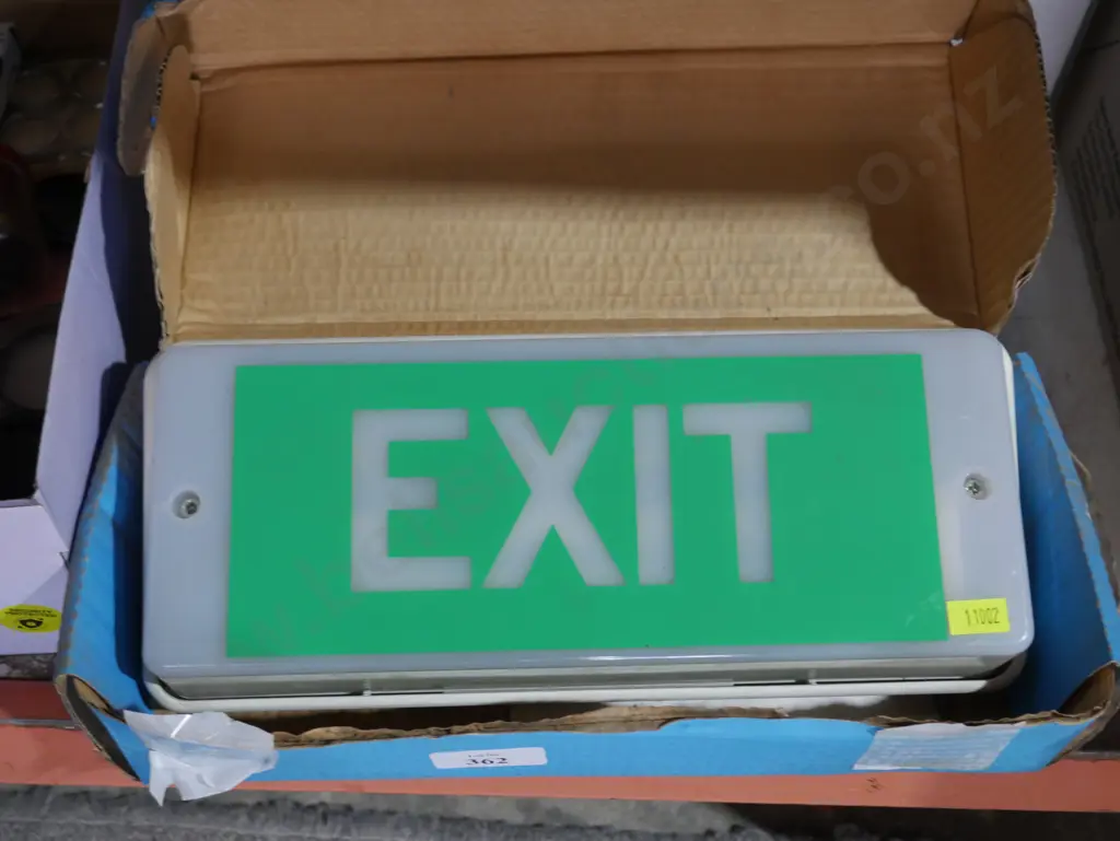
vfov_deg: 34.4
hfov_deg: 44.8
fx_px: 1360
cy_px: 420
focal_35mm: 42
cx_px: 560
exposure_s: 1/60
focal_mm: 21
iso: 1250
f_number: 4.6
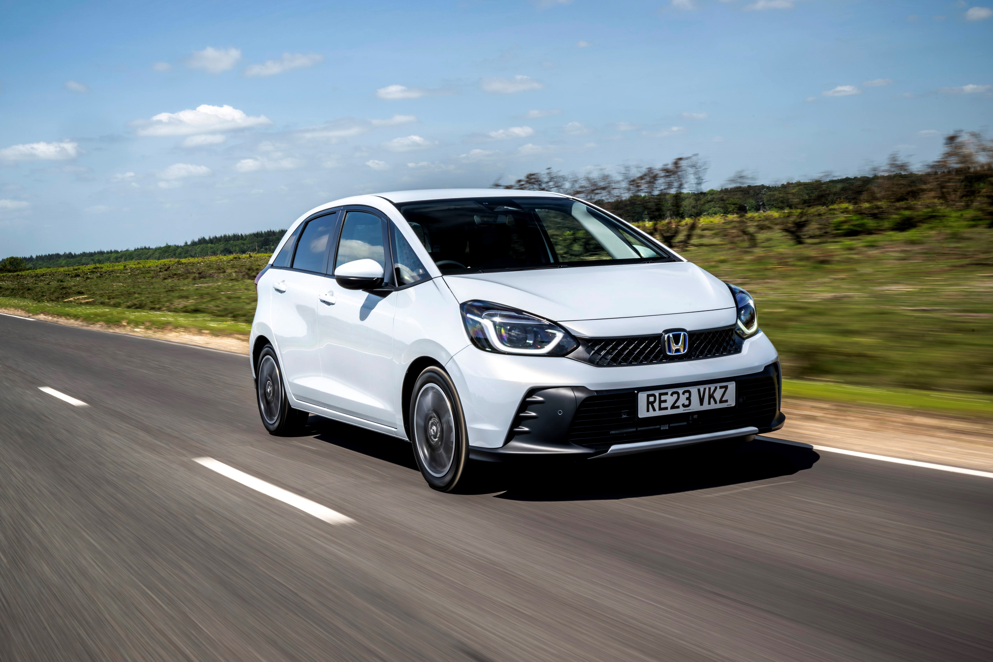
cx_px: 496
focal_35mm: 45
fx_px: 1241
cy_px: 331
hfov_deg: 43.6
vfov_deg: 29.9
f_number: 22
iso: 160
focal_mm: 45
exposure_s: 1/40
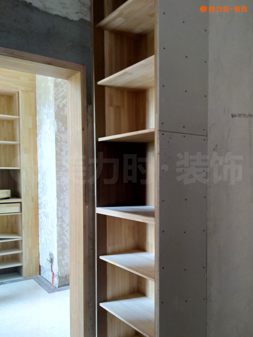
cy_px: 168
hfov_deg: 58.9
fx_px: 224
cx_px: 126
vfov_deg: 73.9
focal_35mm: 23
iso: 100
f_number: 2
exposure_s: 1/25
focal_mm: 4.04
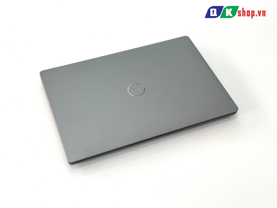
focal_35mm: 48
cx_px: 138
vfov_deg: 30.3
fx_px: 384
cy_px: 104
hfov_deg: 39.7
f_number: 1.78
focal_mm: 6.76
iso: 50
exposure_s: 1/209
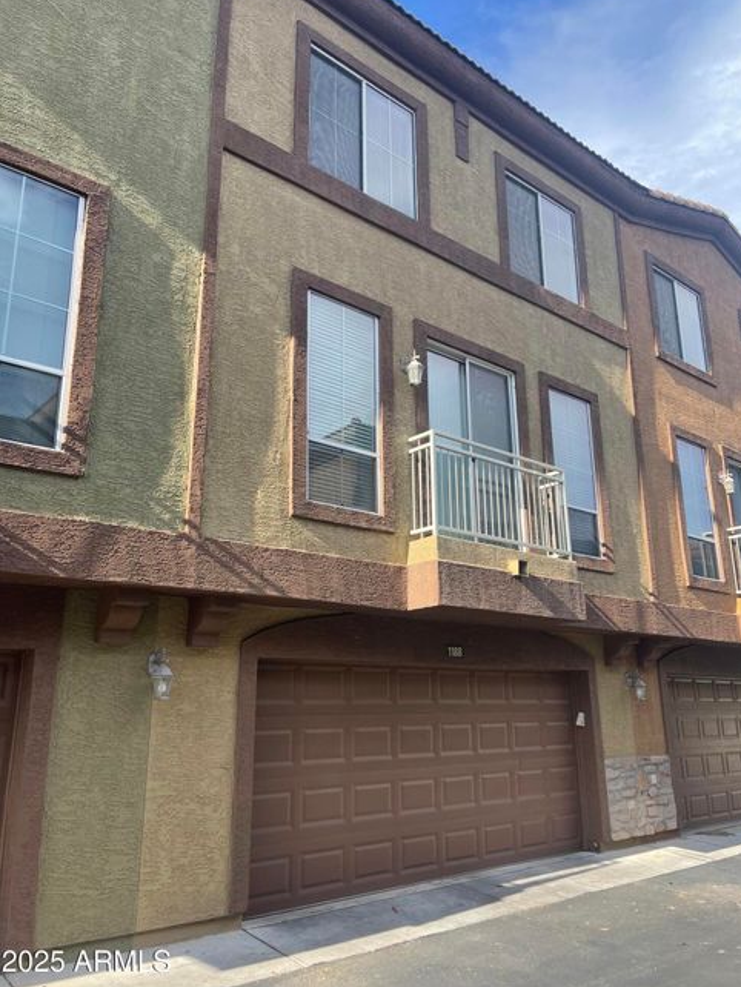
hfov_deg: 51.4
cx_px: 383
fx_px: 770
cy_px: 496
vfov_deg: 65.3
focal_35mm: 27
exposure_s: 1/894
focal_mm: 5.1
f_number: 1.6
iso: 32
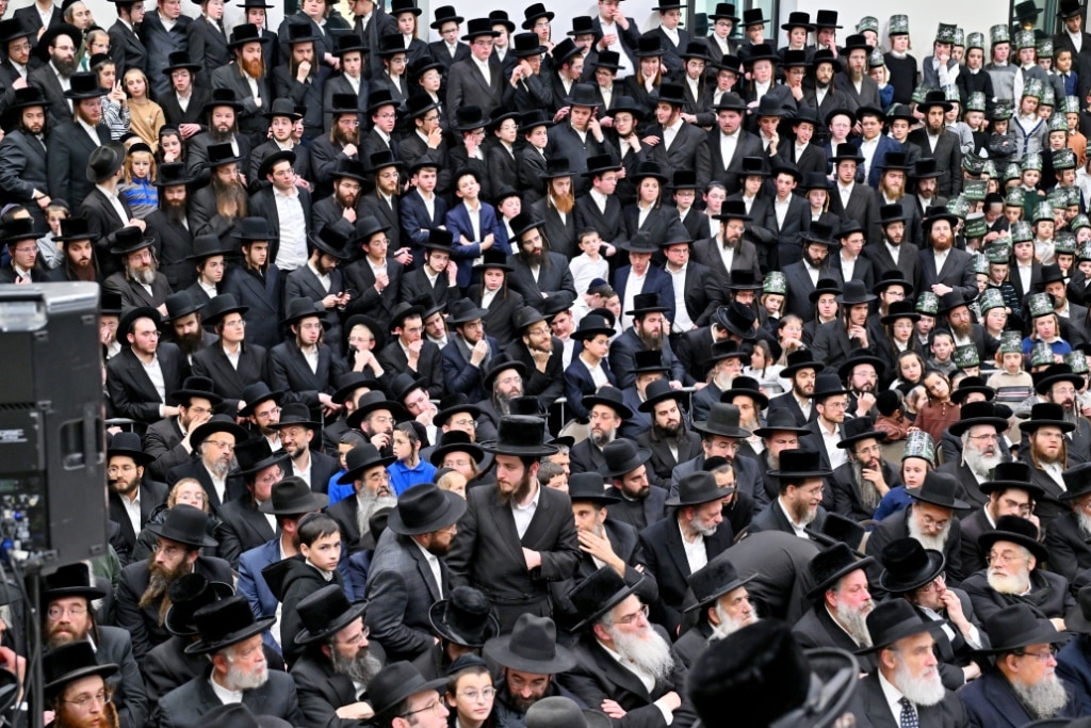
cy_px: 364
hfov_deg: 41.9
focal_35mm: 47
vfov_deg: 28.7
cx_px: 546
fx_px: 1424
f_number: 4
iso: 800
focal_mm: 47
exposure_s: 1/250
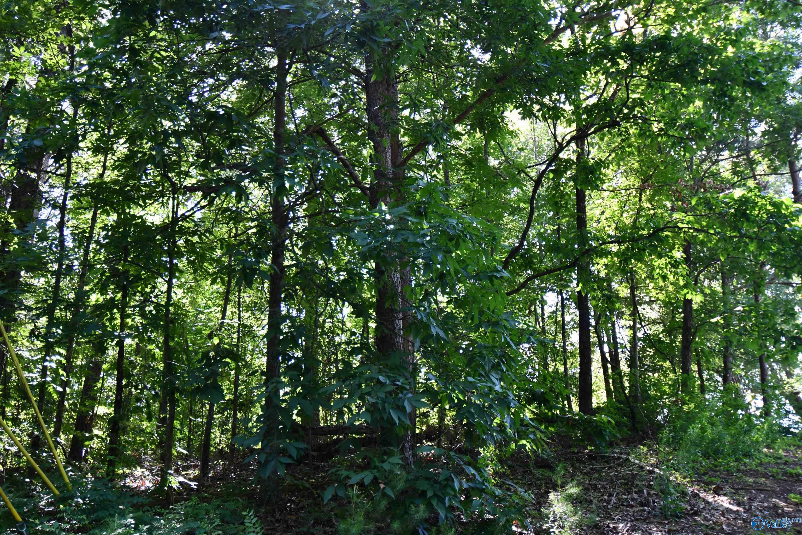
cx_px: 401
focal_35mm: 33
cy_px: 268
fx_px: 735
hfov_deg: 57.2
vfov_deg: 40.0
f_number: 4
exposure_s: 1/250
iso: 720
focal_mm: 22
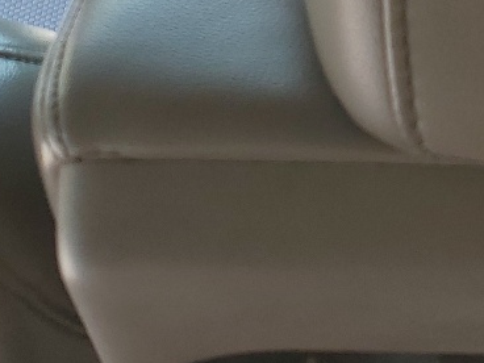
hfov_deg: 17.0
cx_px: 485
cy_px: -189
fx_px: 1580
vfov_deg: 12.4
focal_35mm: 113
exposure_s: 1/156
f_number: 1.5
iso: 50
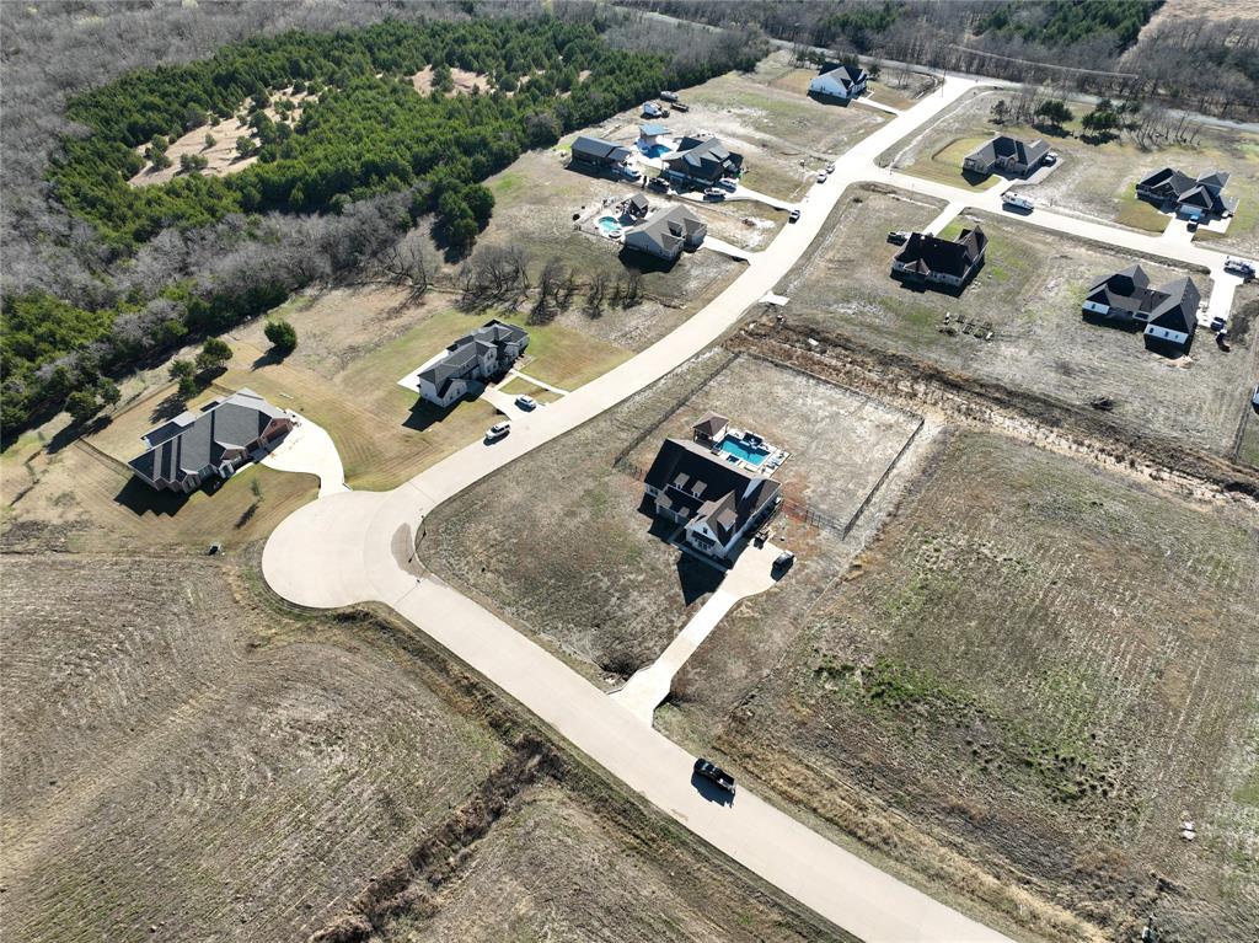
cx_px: 630
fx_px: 872
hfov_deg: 71.6
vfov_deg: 56.8
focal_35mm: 24
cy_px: 472
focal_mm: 12.29
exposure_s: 1/1000
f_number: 2.8
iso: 110
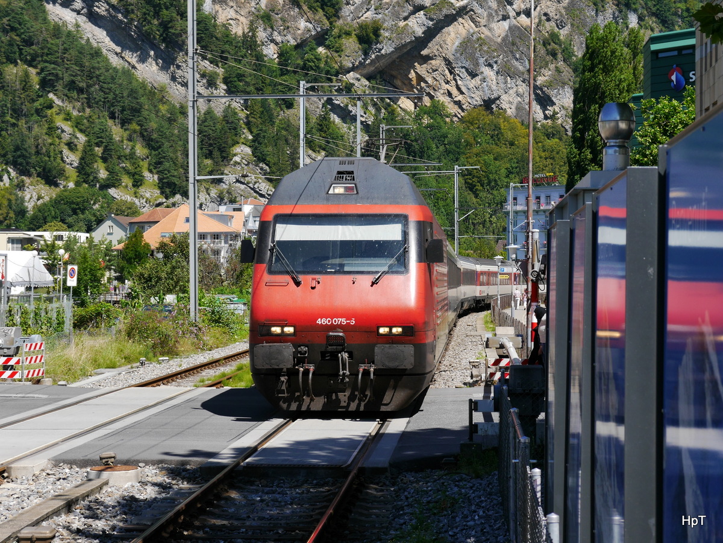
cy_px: 272
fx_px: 1754
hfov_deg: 23.3
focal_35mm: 84
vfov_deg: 17.6
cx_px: 362
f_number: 8
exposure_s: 1/320
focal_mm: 42
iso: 160
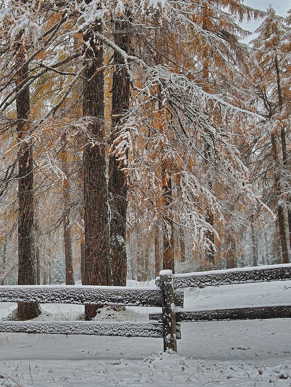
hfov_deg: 25.6
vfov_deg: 34.9
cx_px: 18
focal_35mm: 55
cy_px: 194
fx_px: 616
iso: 100
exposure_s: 1/100
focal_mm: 38
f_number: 6.3
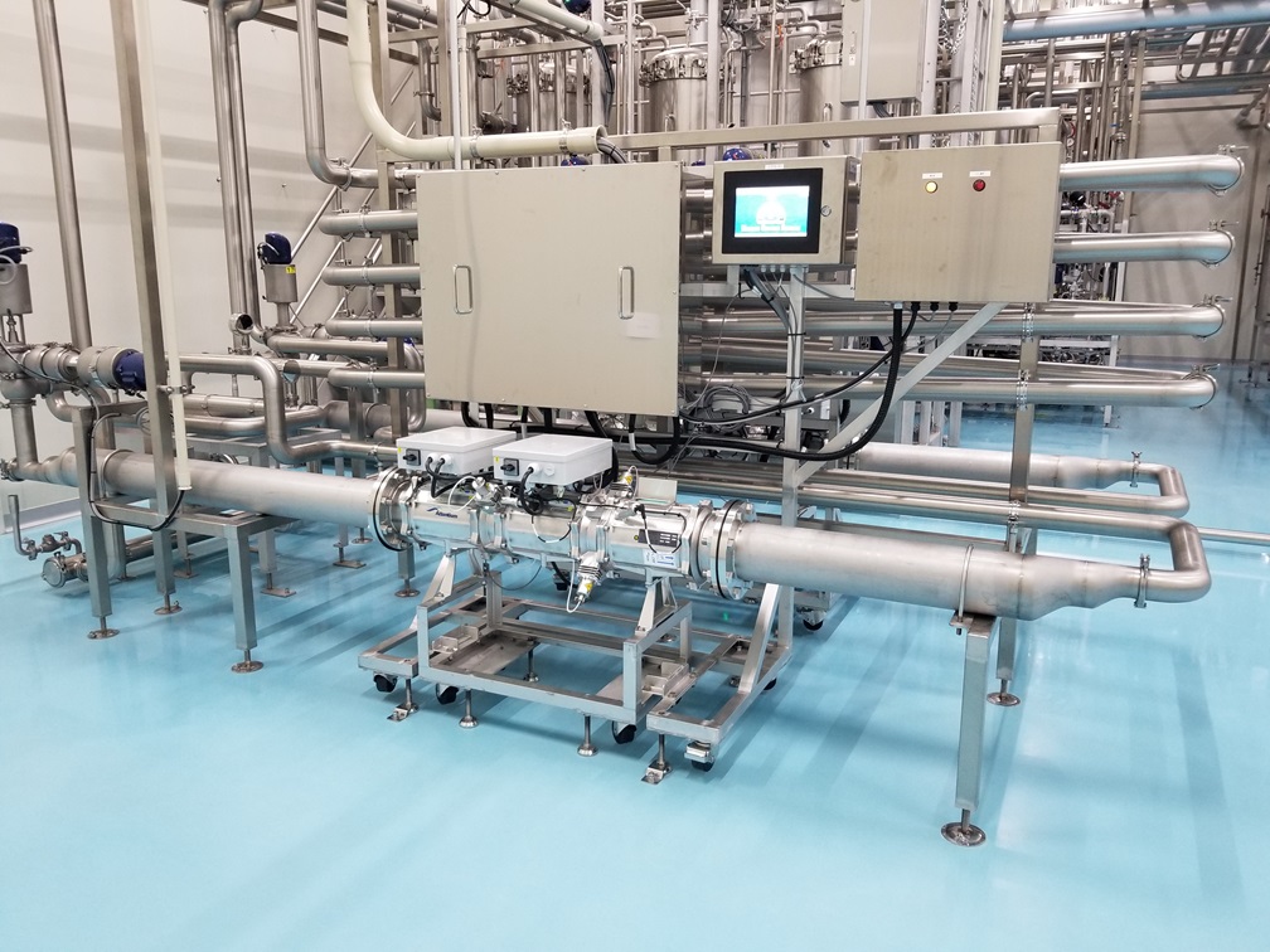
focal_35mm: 26
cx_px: 635
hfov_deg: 67.3
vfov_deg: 53.1
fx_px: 954
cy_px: 476
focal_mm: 4.3
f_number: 1.7
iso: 160
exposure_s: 1/33
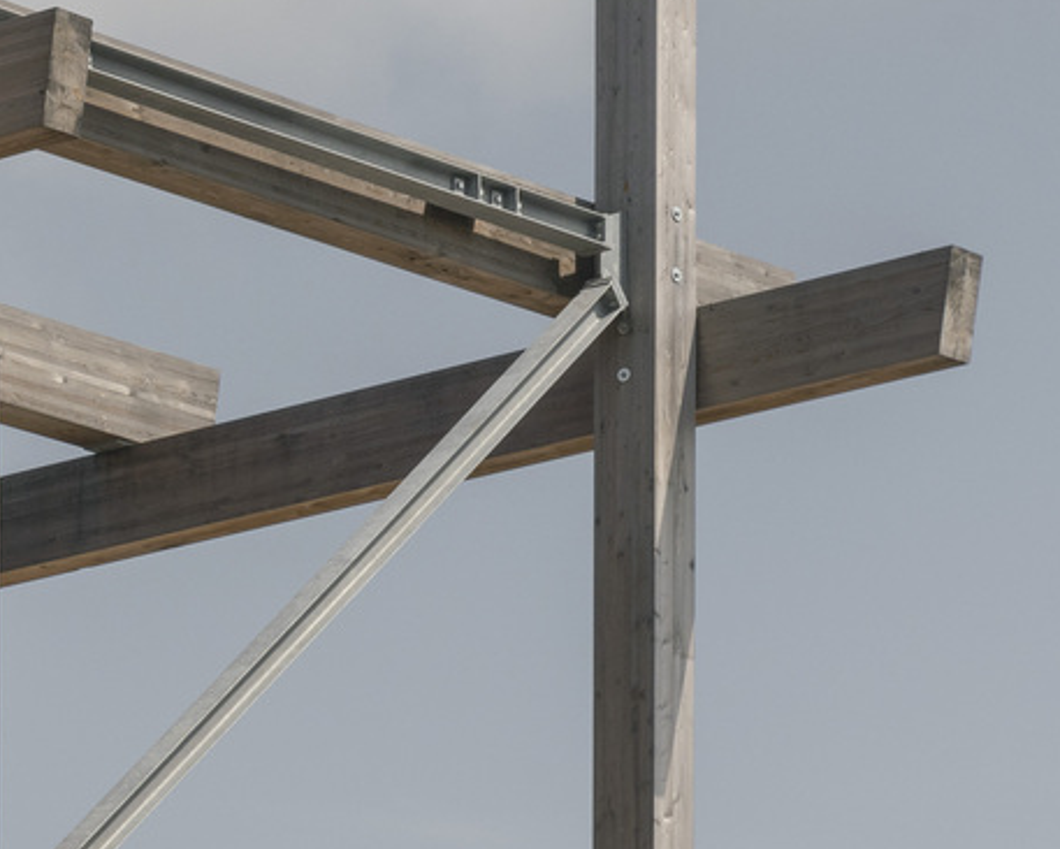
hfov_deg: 6.8
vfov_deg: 5.6
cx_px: -1195
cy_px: 119
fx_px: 8596
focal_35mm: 274
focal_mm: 66.7
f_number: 11
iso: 200
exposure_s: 1/800
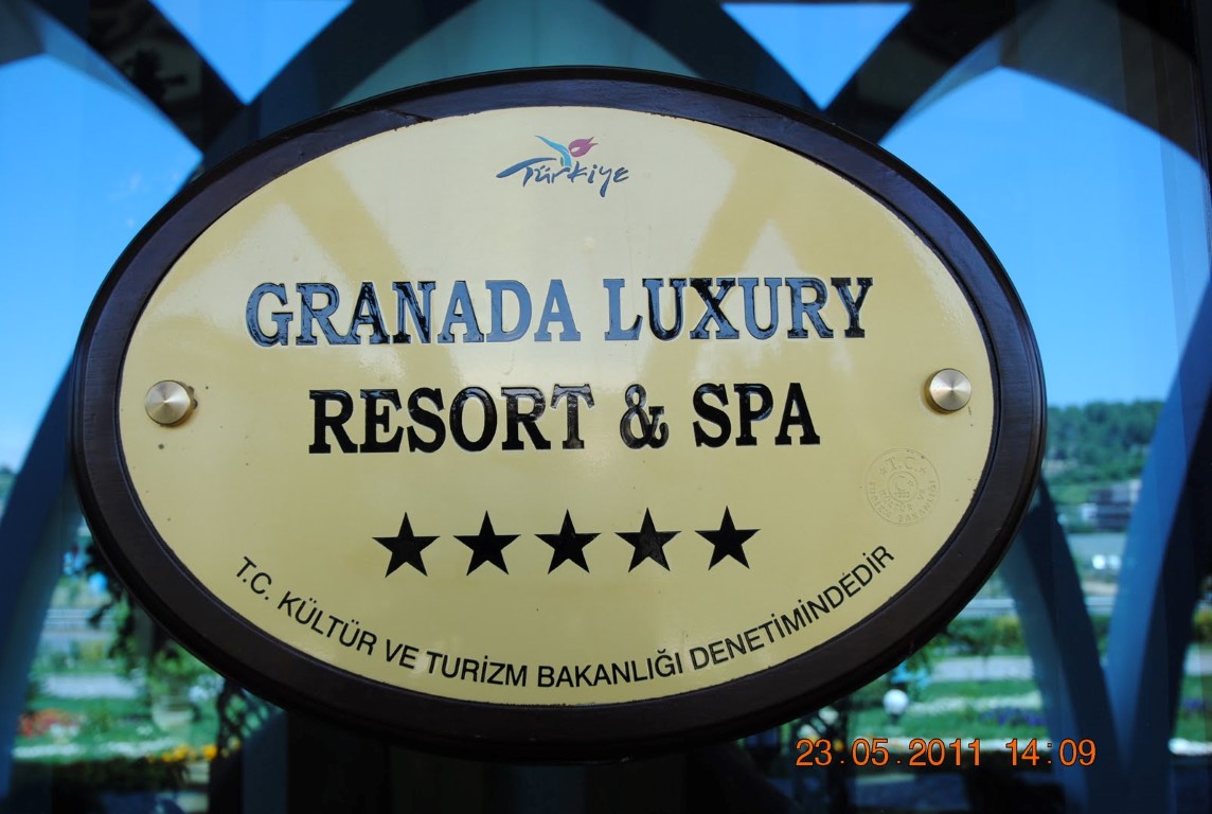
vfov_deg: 37.0
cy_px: 407
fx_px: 1215
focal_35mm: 36
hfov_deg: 53.0
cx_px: 606
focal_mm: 24
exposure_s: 1/125
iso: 200
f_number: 5.6
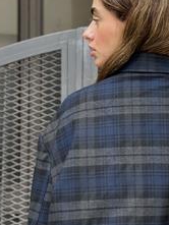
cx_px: 161
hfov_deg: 12.7
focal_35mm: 116
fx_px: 754
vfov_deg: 16.9
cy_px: 161
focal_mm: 6.76
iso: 64
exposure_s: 1/334
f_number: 1.78
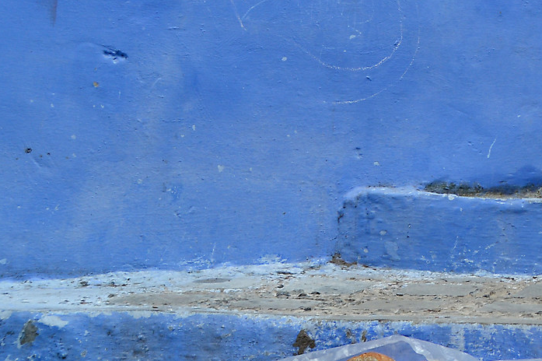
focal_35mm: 117
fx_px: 1761
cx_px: 844
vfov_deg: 11.5
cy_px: -27
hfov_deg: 15.9
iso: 400
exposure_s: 1/500
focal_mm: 34
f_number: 8
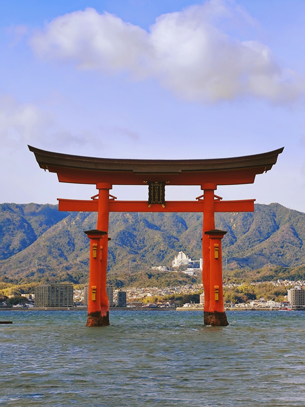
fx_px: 1093
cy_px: 204
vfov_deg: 21.1
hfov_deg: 15.9
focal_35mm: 93
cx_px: 152
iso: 50
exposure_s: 1/926
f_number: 1.65
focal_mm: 6.19
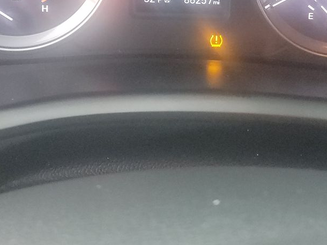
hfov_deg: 30.7
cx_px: 151
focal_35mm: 63
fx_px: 595
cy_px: -24
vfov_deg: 22.0
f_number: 1.8
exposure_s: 1/59
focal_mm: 6.7
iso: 1975
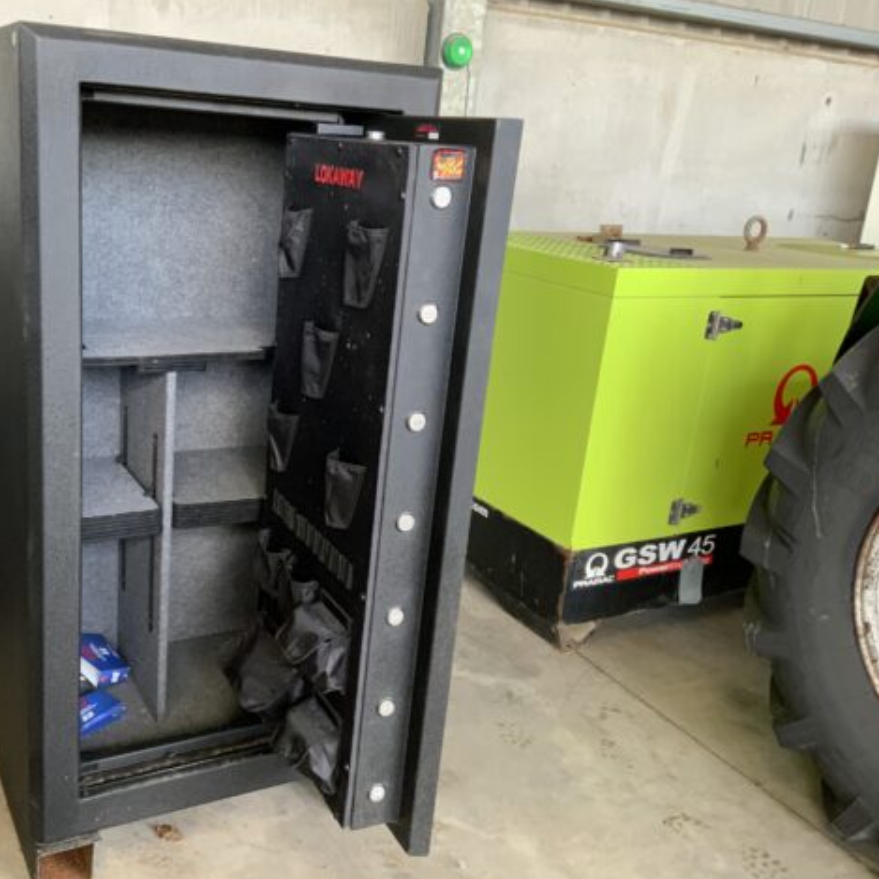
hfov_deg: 46.7
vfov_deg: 47.2
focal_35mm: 35
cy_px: 446
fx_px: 1006
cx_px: 322
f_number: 1.8
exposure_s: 1/60
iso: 80
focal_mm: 3
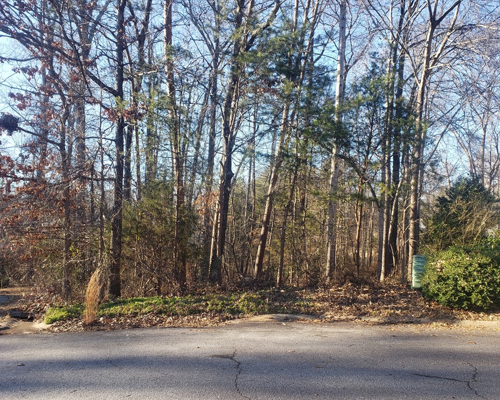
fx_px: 414
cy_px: 204
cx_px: 265
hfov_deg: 62.2
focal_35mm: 28
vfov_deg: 51.5
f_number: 2.4
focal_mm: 4.3
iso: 50
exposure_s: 1/240
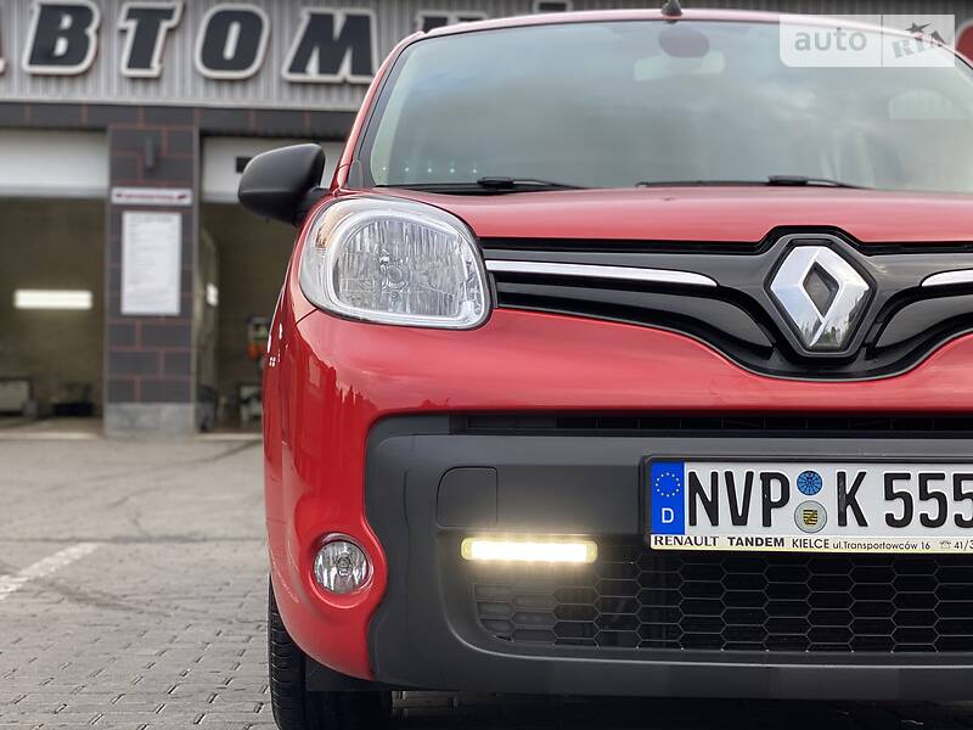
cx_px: 486
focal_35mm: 52
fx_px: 1462
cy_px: 365
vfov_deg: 28.0
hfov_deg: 36.8
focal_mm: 6
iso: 100
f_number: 2
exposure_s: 1/122
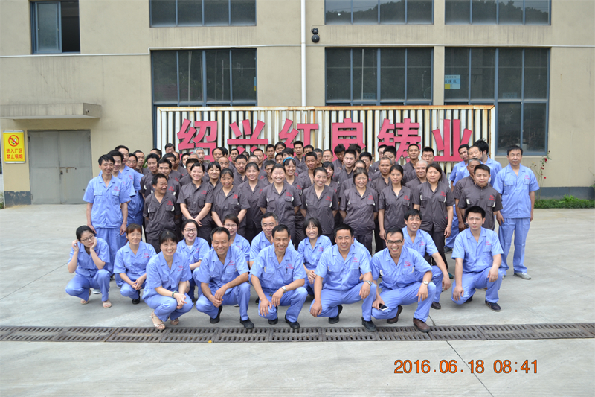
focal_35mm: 33
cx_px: 298
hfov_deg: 57.2
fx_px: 545
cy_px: 198
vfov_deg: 40.0
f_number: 5.6
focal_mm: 22
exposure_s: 1/125
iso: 200
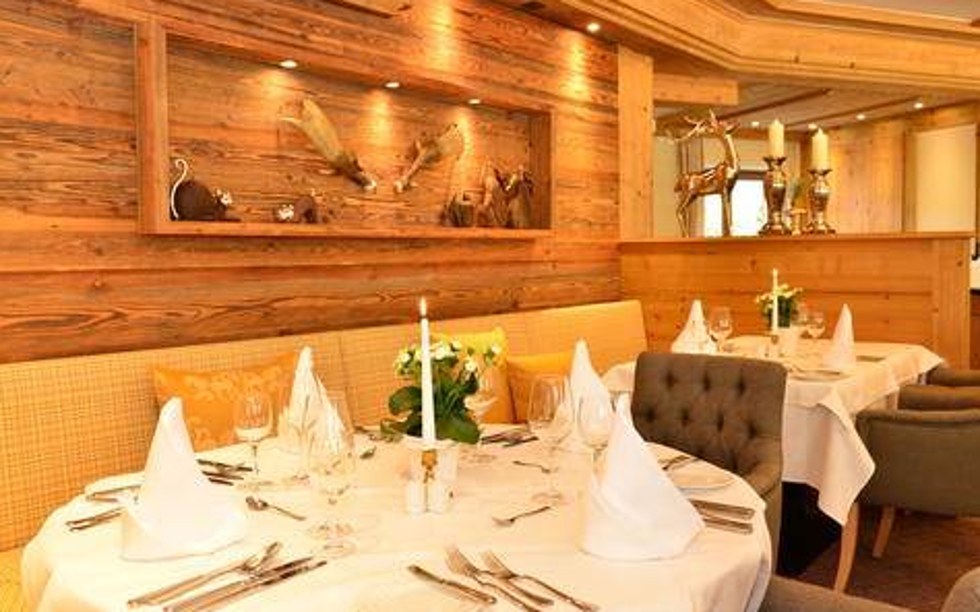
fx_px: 854
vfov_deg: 39.4
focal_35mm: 32
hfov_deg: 59.7
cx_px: 492
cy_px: 287
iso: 100
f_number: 8
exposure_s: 1/2
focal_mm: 31
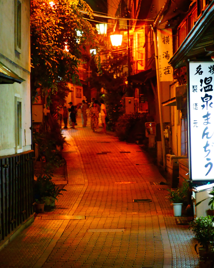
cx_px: 109
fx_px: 1014
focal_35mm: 128
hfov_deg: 12.0
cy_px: 134
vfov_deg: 15.0
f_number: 2.8
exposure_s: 1/30
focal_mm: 60
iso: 1600
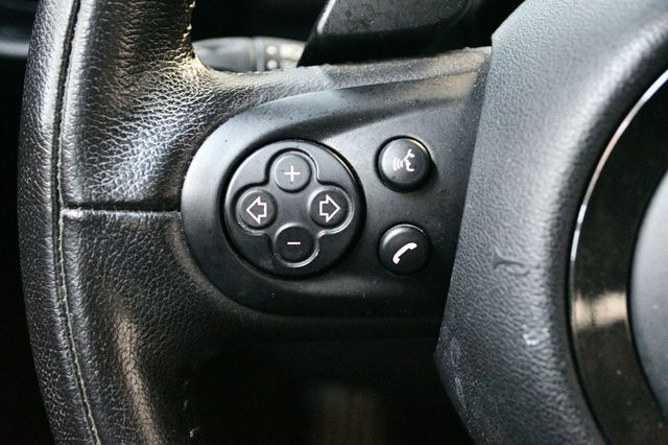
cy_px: 222
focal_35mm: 57
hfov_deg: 35.1
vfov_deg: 23.8
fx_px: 1057
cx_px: 334
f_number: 5
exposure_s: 1/40
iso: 12800
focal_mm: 38
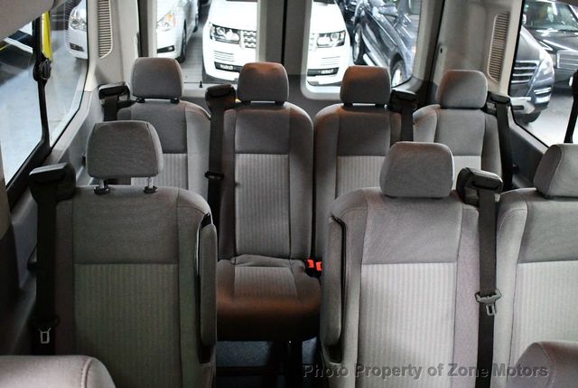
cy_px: 194
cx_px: 289
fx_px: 579
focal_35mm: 36
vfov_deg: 37.0
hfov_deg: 53.1
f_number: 3.5
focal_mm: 18
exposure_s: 1/60
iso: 10000
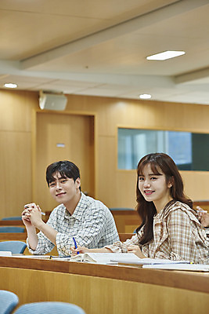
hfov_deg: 13.4
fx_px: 887
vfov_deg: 20.0
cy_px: 157
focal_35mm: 102
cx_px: 104
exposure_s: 1/200
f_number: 3.5
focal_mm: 102
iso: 1600
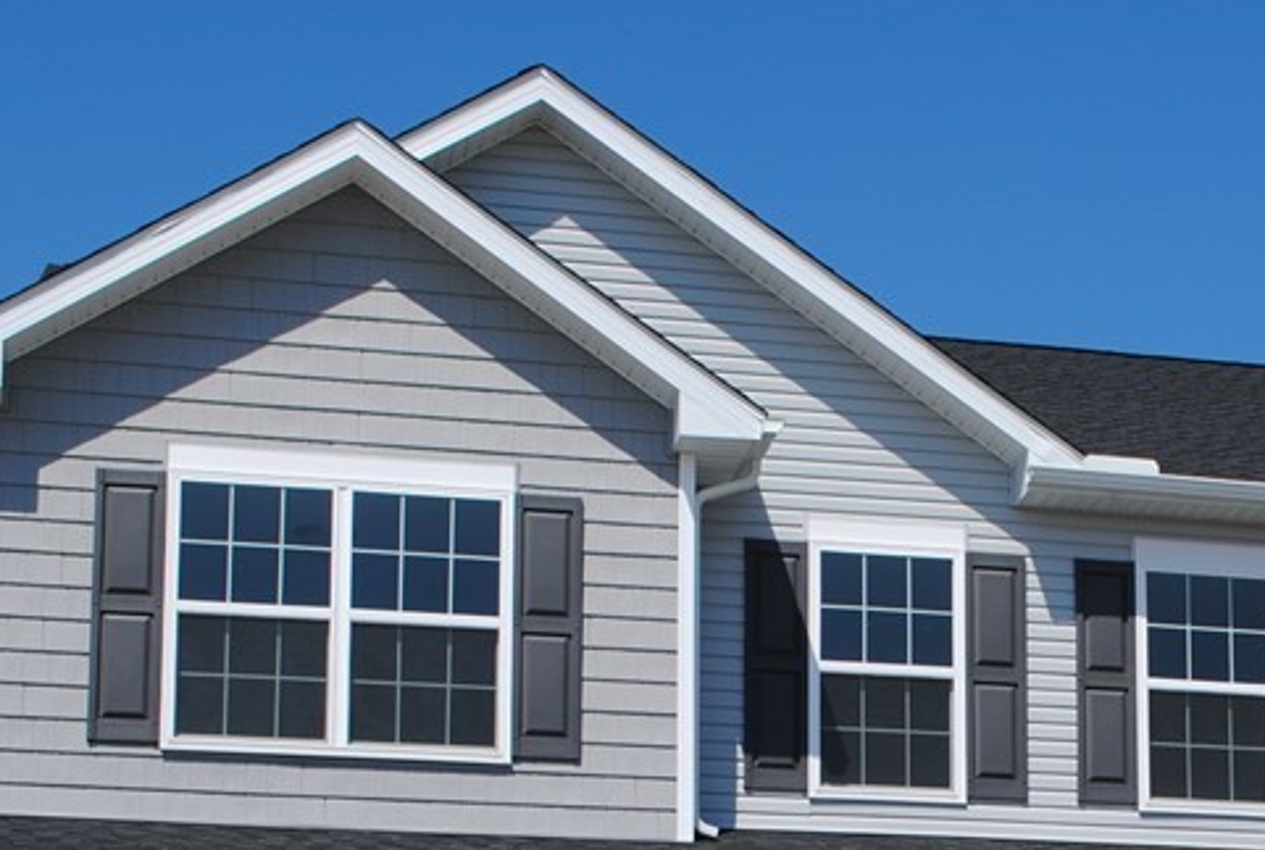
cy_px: 932
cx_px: 1036
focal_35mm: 81
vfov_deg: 16.4
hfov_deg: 24.6
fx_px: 2852
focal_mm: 24
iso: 100
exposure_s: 1/320
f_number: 9
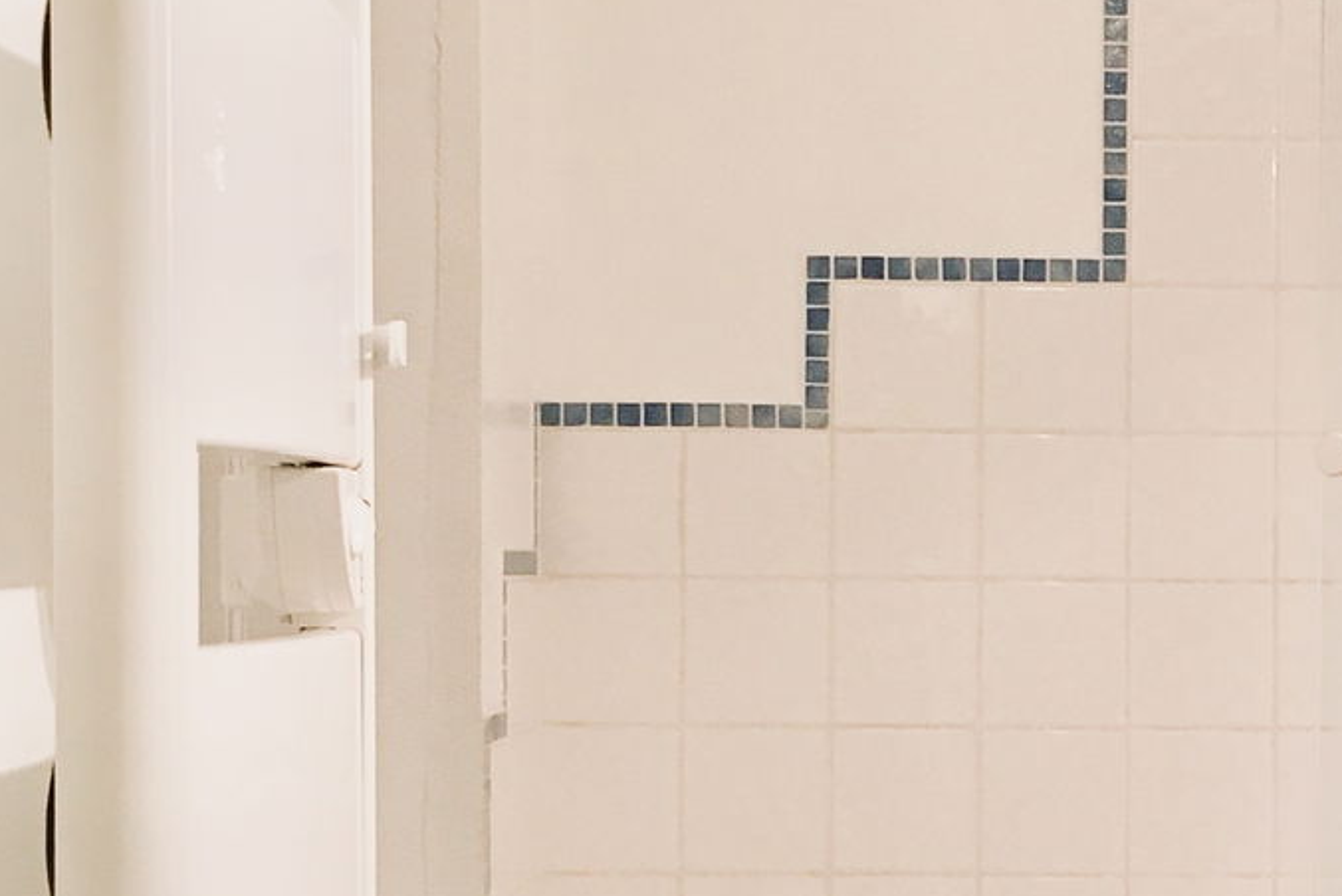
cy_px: 614
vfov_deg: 14.4
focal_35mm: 95
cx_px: 1290
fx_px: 3543
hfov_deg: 20.8
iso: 100
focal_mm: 4.15
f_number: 2.2
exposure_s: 1/33
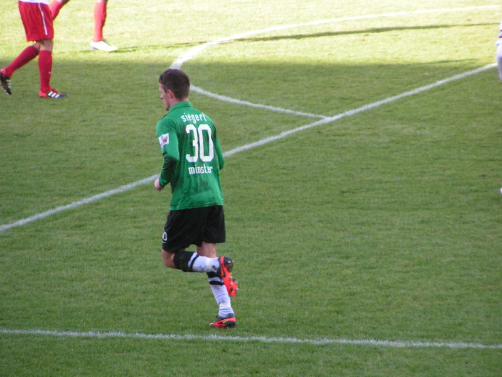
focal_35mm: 340
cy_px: 188
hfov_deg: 5.8
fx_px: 4931
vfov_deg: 4.4
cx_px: 251
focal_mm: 52
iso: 200
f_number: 3.5
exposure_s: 1/400
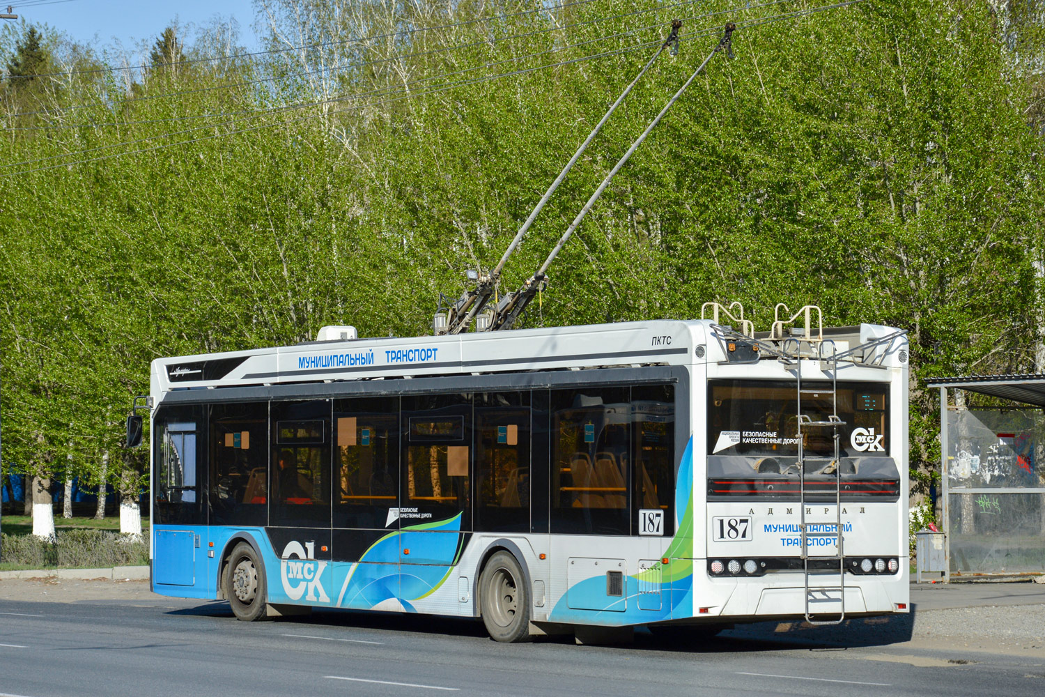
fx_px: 2874
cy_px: 348
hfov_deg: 20.6
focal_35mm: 99
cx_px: 522
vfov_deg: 13.8
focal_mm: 66
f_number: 7.1
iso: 100
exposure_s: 1/640
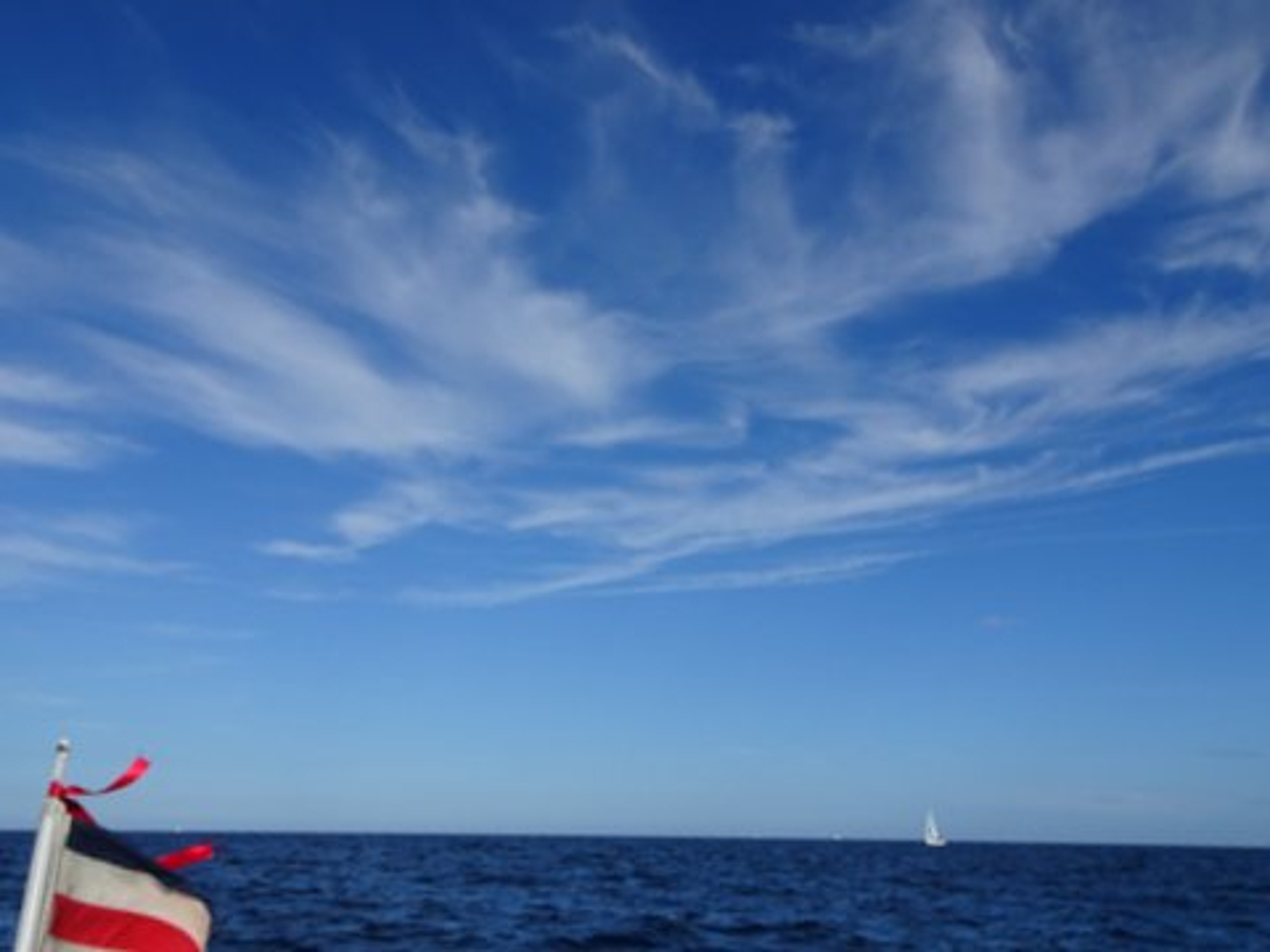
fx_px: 881
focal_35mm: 24
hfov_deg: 71.6
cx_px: 635
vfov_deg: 56.8
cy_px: 476
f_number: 3.5
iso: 80
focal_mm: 4.1
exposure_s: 1/1600
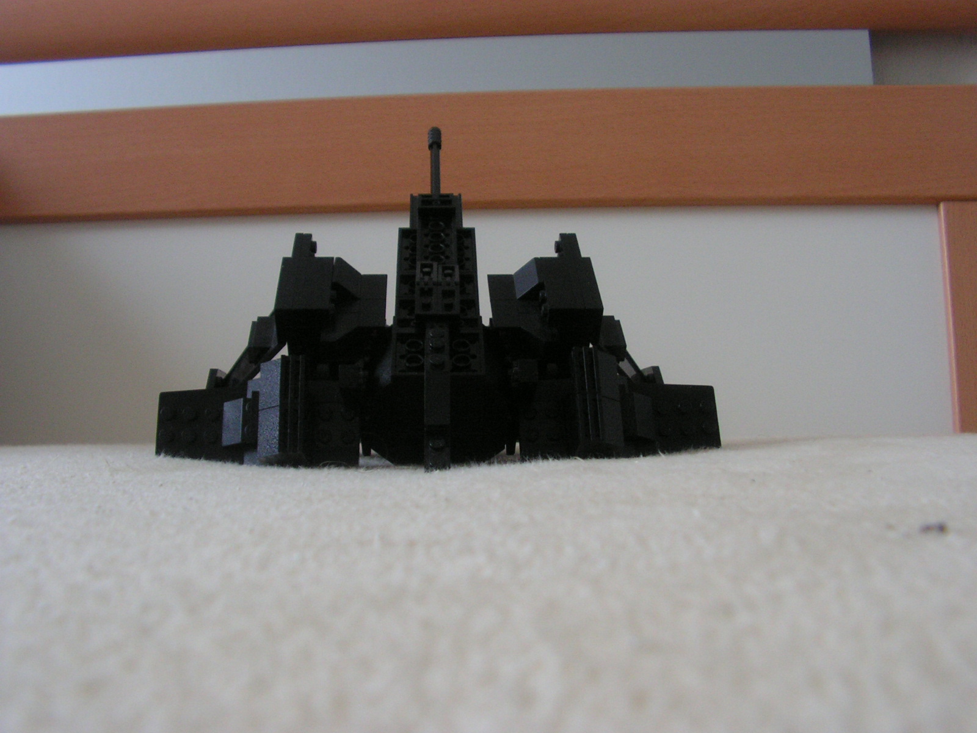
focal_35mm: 36
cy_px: 366
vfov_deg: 39.7
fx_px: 1016
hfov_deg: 51.4
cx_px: 488
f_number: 3.2
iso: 200
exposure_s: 1/25
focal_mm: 6
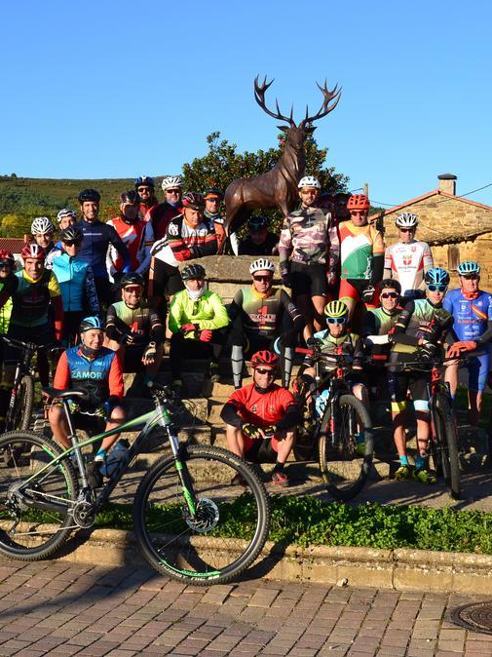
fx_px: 1081
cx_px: 243
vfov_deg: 33.8
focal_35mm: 57
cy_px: 325
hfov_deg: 25.6
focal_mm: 26
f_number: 11
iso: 400
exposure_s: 1/400
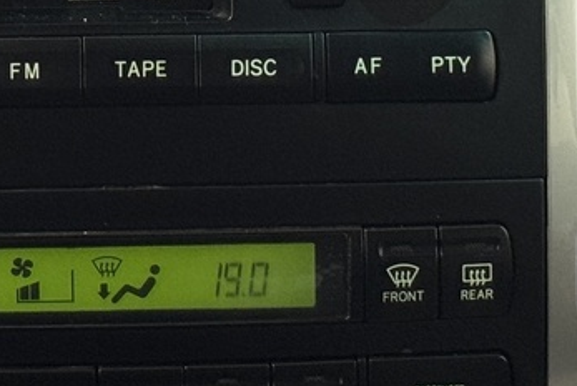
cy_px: 15
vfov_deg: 6.6
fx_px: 3320
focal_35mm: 207
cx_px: 98
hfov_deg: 9.9
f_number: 1.78
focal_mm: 6.76
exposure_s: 1/50
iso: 125
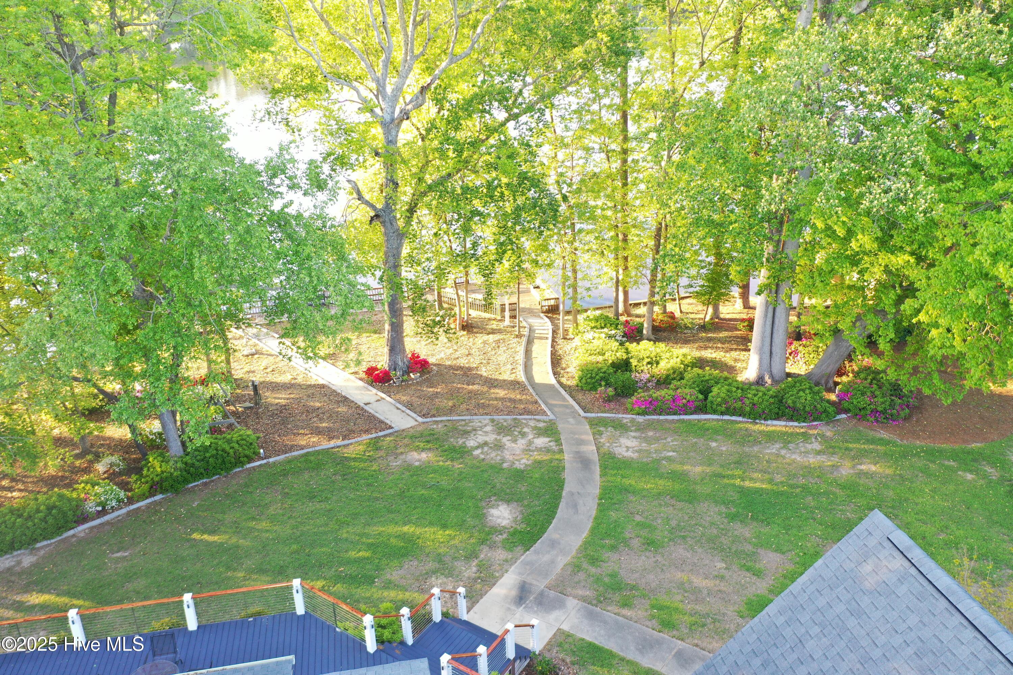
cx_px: 506
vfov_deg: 46.4
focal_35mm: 28
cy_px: 338
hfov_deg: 65.5
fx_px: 788
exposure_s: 1/40
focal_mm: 10.26
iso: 100
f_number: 3.2
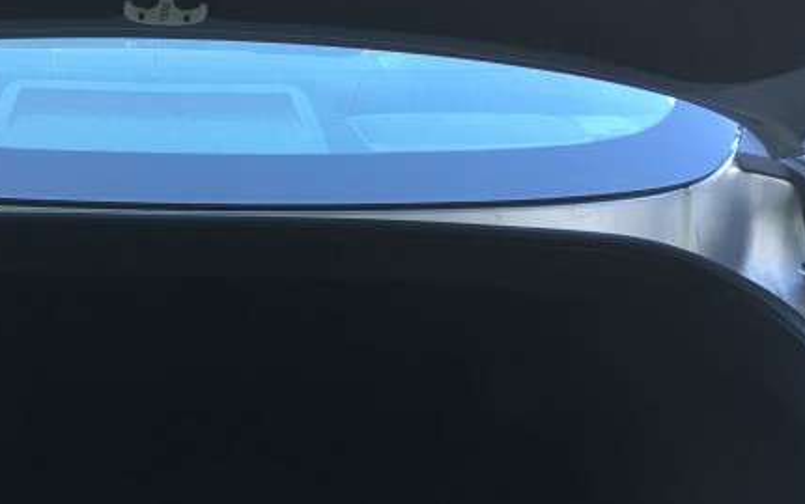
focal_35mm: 73
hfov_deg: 27.8
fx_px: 1603
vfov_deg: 17.8
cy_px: 336
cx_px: 196
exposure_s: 1/30
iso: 25
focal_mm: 4.15
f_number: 2.2
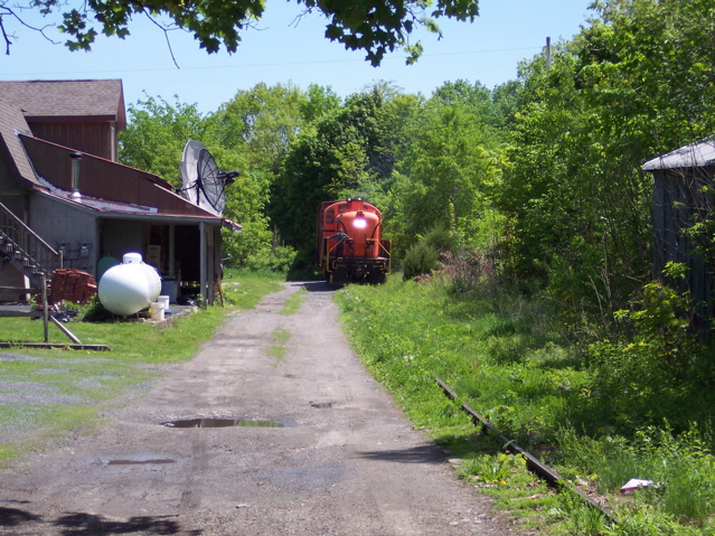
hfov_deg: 19.5
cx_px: 358
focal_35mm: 101
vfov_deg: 14.6
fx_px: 2086
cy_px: 268
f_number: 4.8
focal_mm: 21.3
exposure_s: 1/700
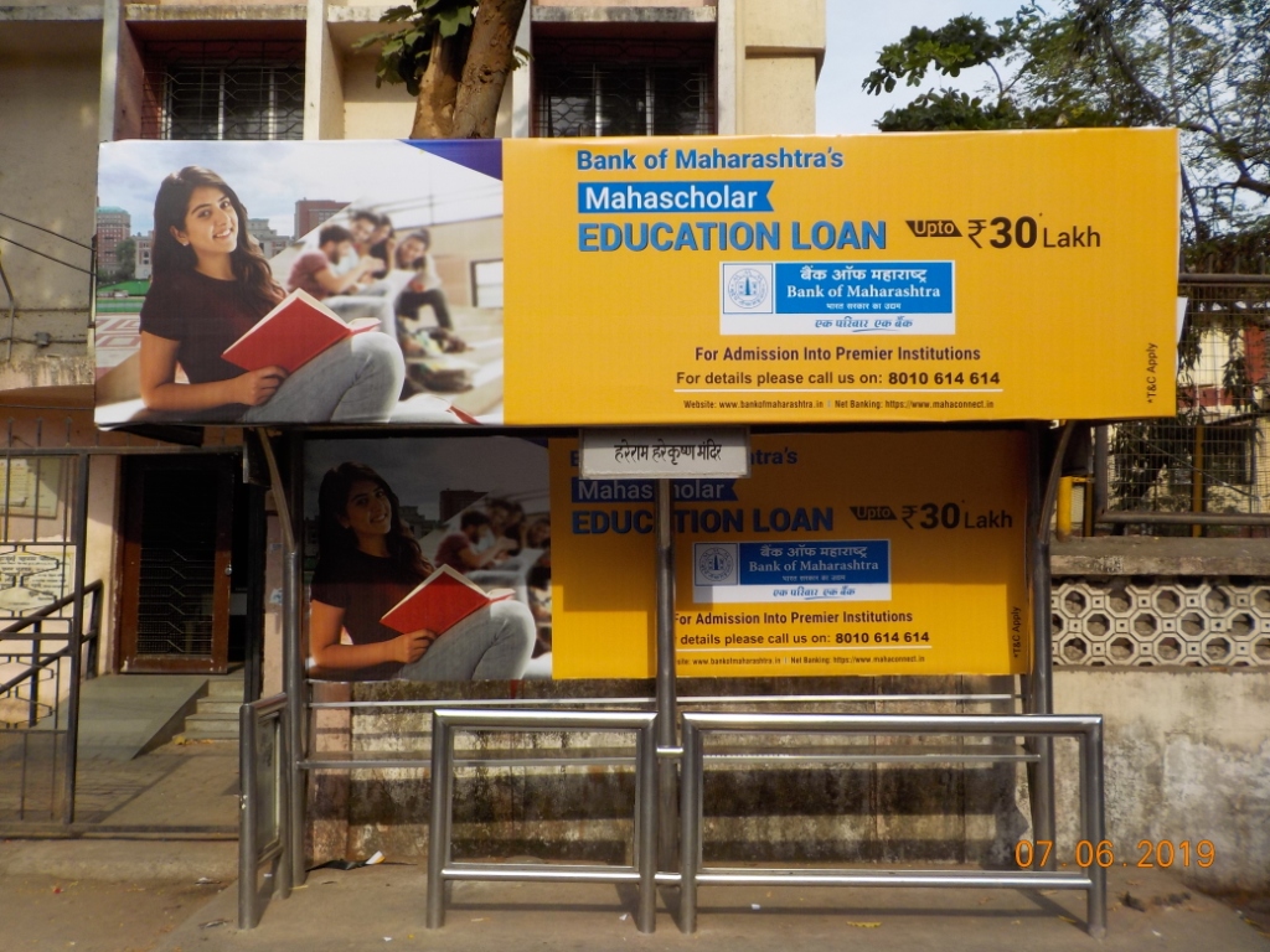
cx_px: 635
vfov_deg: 46.8
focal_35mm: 30
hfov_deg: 60.0
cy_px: 476
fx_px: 1101
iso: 125
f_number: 3.3
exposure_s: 1/1000
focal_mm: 4.1
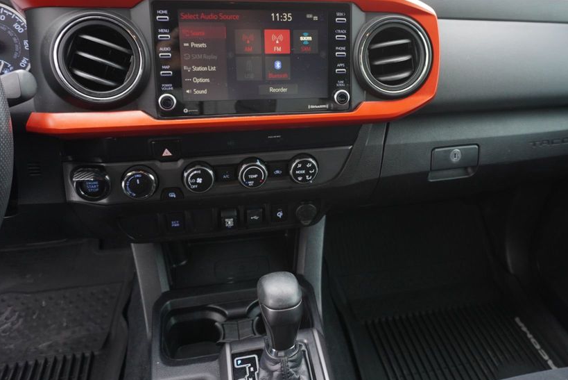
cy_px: 148
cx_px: 338
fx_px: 474
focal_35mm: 30
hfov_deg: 61.4
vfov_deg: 43.4
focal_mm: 16
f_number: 4
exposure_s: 1/60
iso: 640
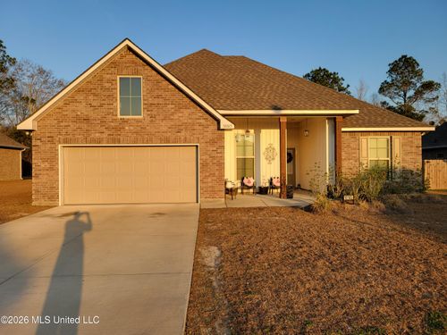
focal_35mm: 26
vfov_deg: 53.1
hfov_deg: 67.3
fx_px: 336
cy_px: 168
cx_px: 224
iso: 40
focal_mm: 5.4
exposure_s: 1/897
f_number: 1.8
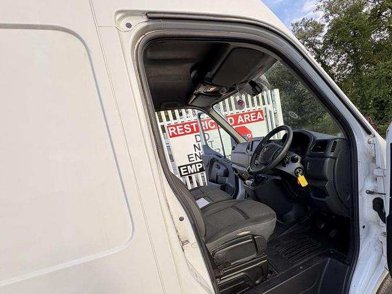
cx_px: 241
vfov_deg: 67.5
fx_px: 215
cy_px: 186
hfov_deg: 83.3
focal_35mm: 19
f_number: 2.2
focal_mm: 2.22
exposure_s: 1/215
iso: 64
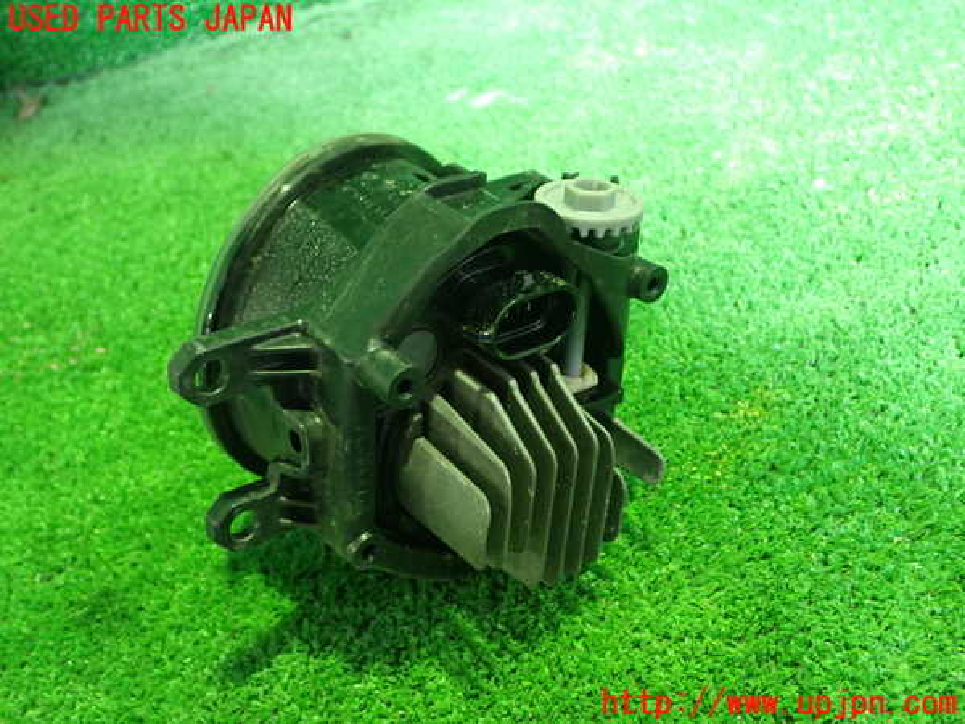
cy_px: 362
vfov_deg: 37.7
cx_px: 482
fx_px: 1059
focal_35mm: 38
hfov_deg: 49.0
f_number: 2.7
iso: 800
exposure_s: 1/15
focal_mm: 6.83
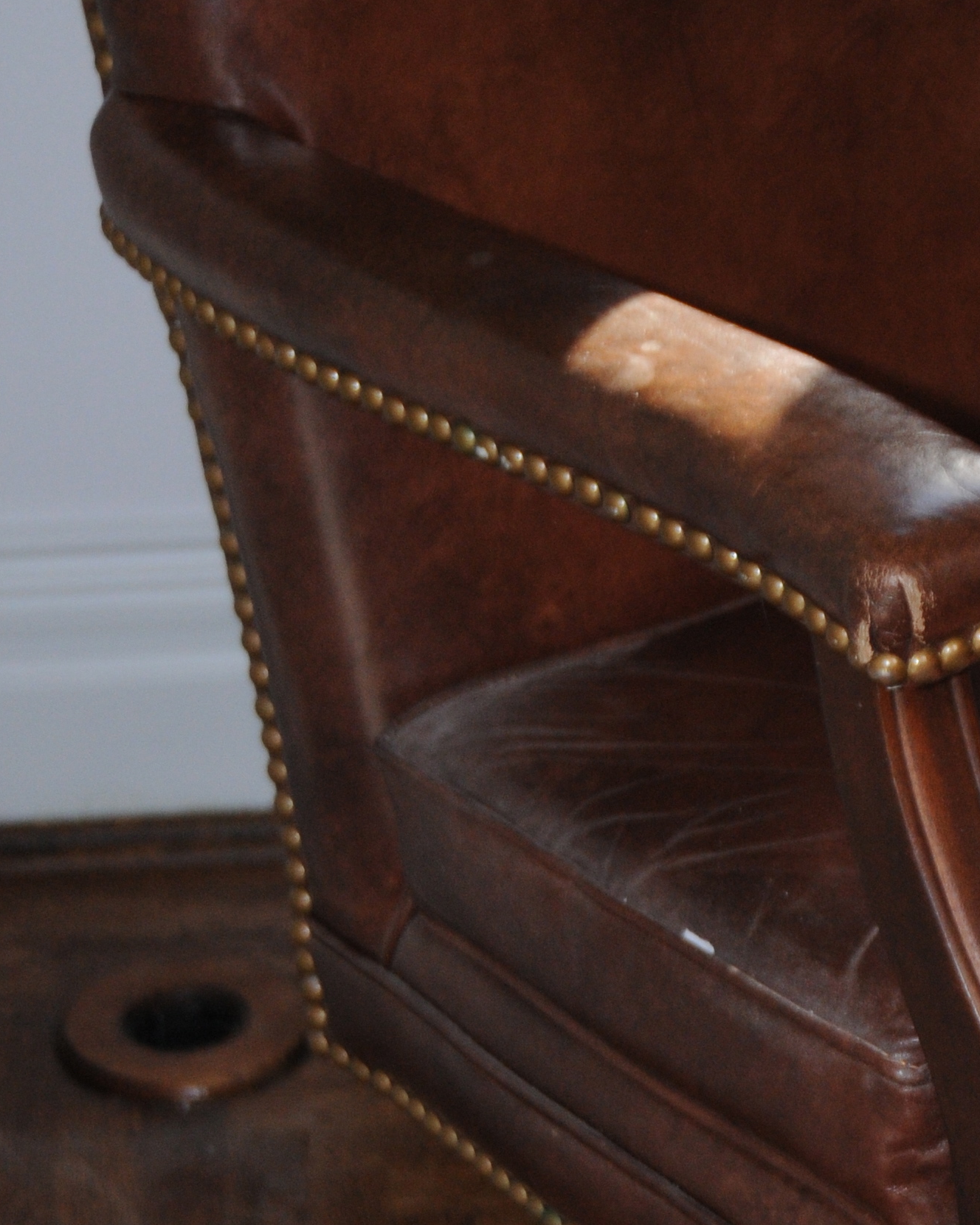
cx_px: 1042
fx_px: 5003
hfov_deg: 11.1
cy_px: 1203
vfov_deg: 13.8
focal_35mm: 138
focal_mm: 38
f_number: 4.2
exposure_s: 1/160
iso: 640
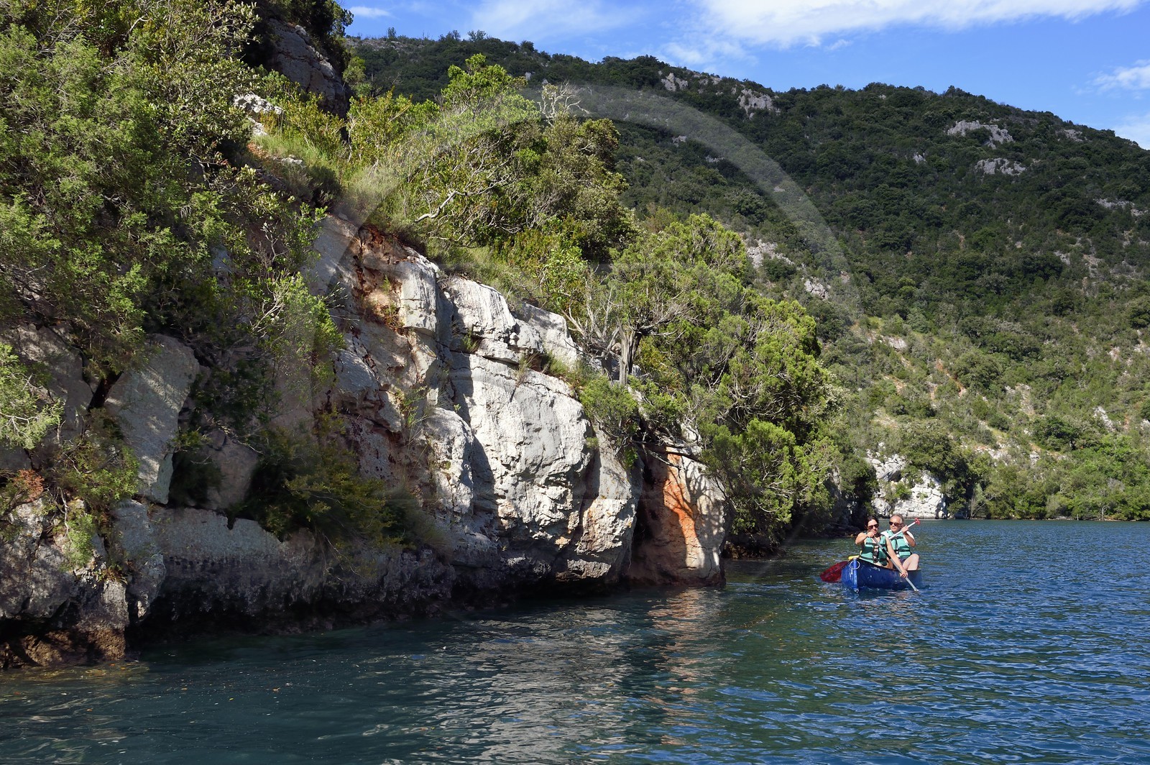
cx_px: 575
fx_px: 1404
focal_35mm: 44
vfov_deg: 30.5
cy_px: 382
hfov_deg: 44.5
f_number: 11
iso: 200
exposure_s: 1/200
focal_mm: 44
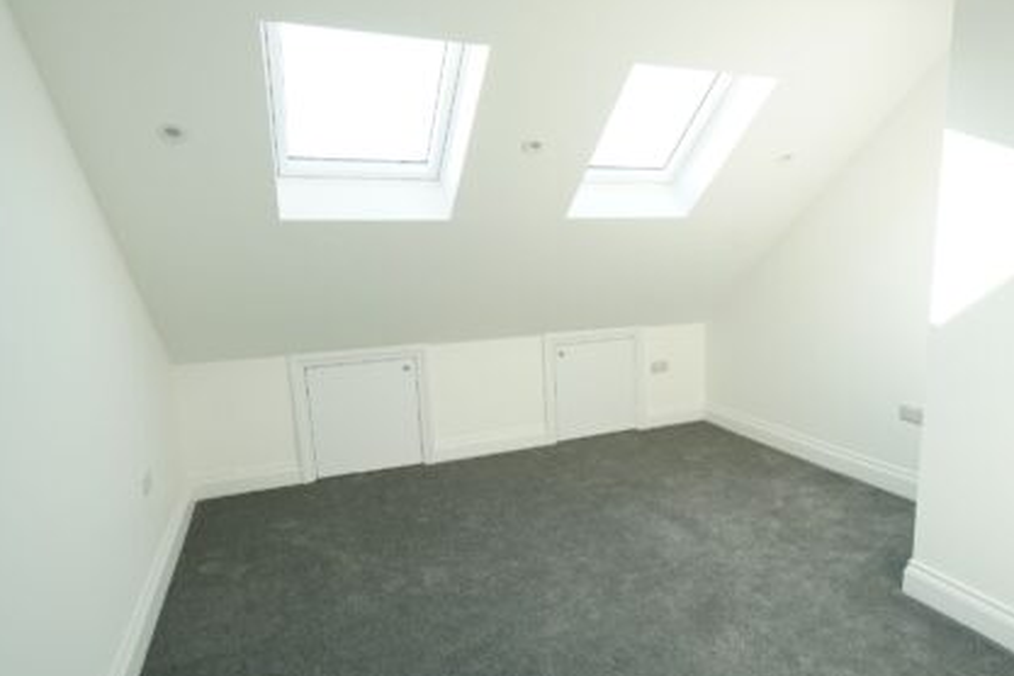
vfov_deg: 54.9
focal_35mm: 23
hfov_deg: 75.6
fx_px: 648
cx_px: 586
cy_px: 382
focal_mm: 16
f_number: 5
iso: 400
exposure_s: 1/160
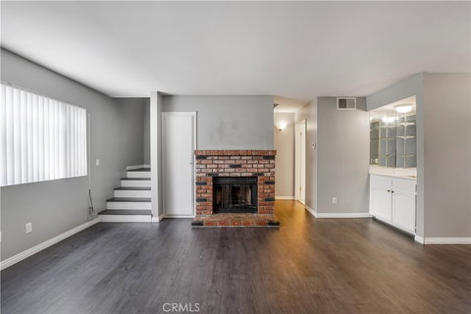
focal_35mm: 15
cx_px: 236
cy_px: 157
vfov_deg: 77.3
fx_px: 196
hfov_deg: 100.4
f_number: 8
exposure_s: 1/30
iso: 400
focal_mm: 10
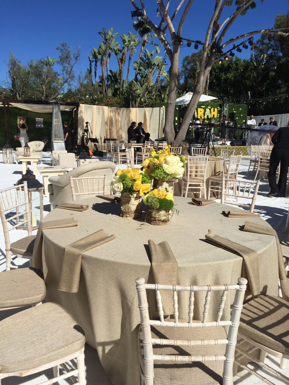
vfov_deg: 61.7
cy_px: 192
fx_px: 323
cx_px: 144
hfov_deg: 48.2
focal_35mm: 29
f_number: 2.2
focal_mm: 4.15
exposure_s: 1/4405
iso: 32
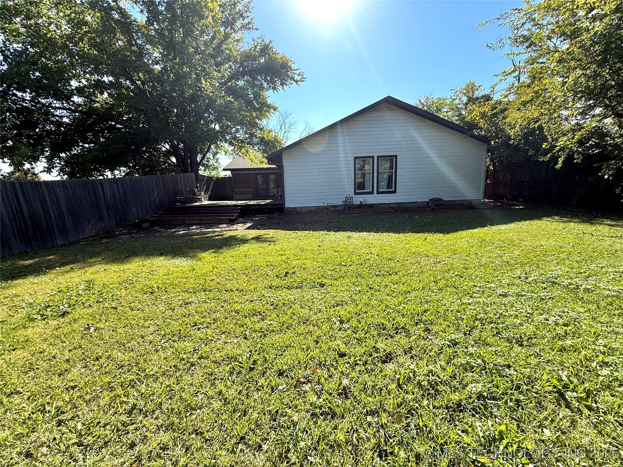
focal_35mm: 14
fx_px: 252
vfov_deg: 85.7
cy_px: 234
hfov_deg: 102.1
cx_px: 312
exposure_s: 1/1312
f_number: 2.2
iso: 64
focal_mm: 2.22
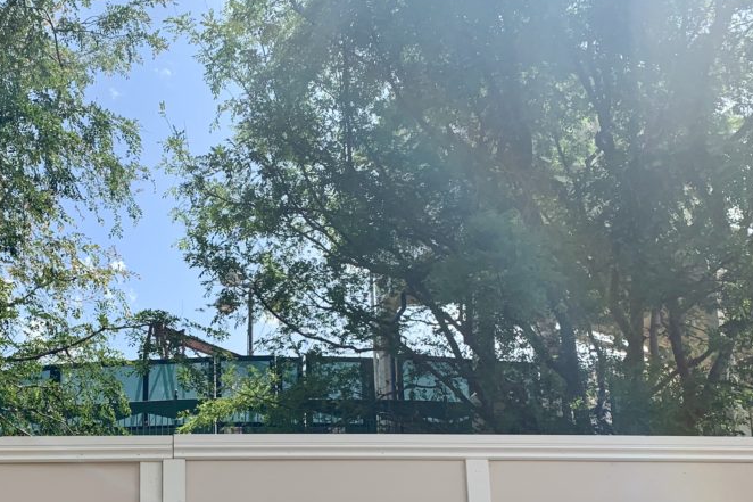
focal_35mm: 49
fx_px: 1025
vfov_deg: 27.0
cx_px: 204
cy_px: 393
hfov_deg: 39.4
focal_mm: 4.25
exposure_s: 1/1585
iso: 25
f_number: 1.8
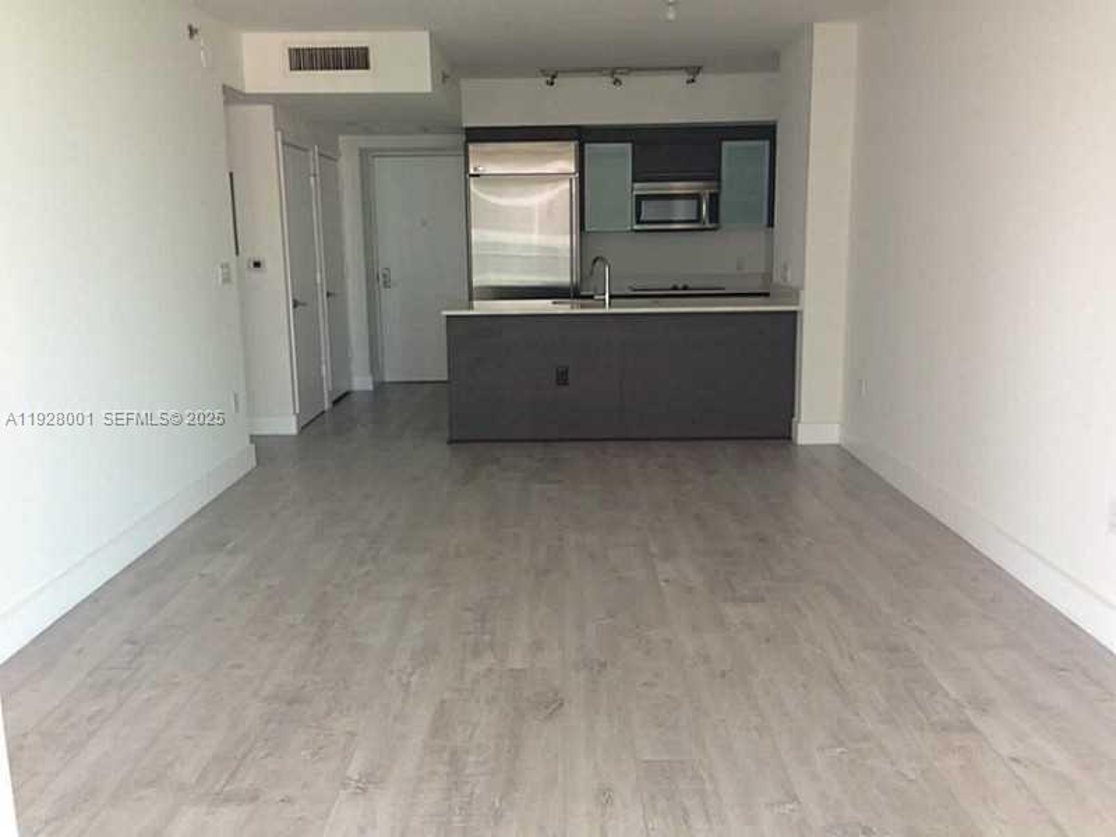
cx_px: 558
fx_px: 1064
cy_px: 418
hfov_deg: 55.4
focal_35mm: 33
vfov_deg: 42.9
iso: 50
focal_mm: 4.13
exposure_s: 1/50
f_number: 2.4
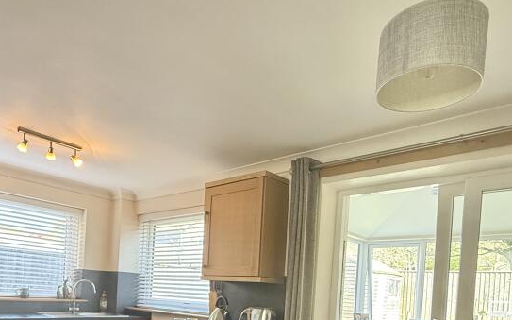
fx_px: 391
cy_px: 299
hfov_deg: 66.2
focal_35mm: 28
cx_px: 222
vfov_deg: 40.5
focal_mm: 2.22
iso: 320
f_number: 2.2
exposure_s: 1/88
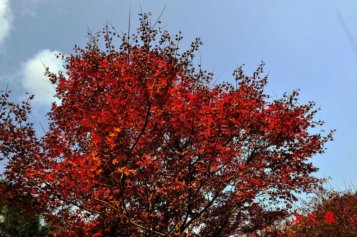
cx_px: 178
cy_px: 118
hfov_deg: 65.5
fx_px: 277
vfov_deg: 46.3
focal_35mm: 28
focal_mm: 28
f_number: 8
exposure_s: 1/250
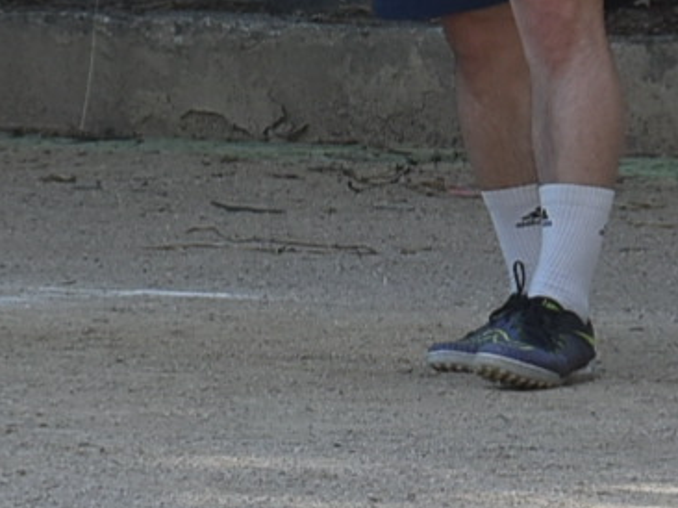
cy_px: -536
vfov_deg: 1.8
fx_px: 16168
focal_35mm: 826
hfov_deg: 2.4
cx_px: 367
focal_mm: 70
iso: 200
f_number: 9
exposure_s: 1/320
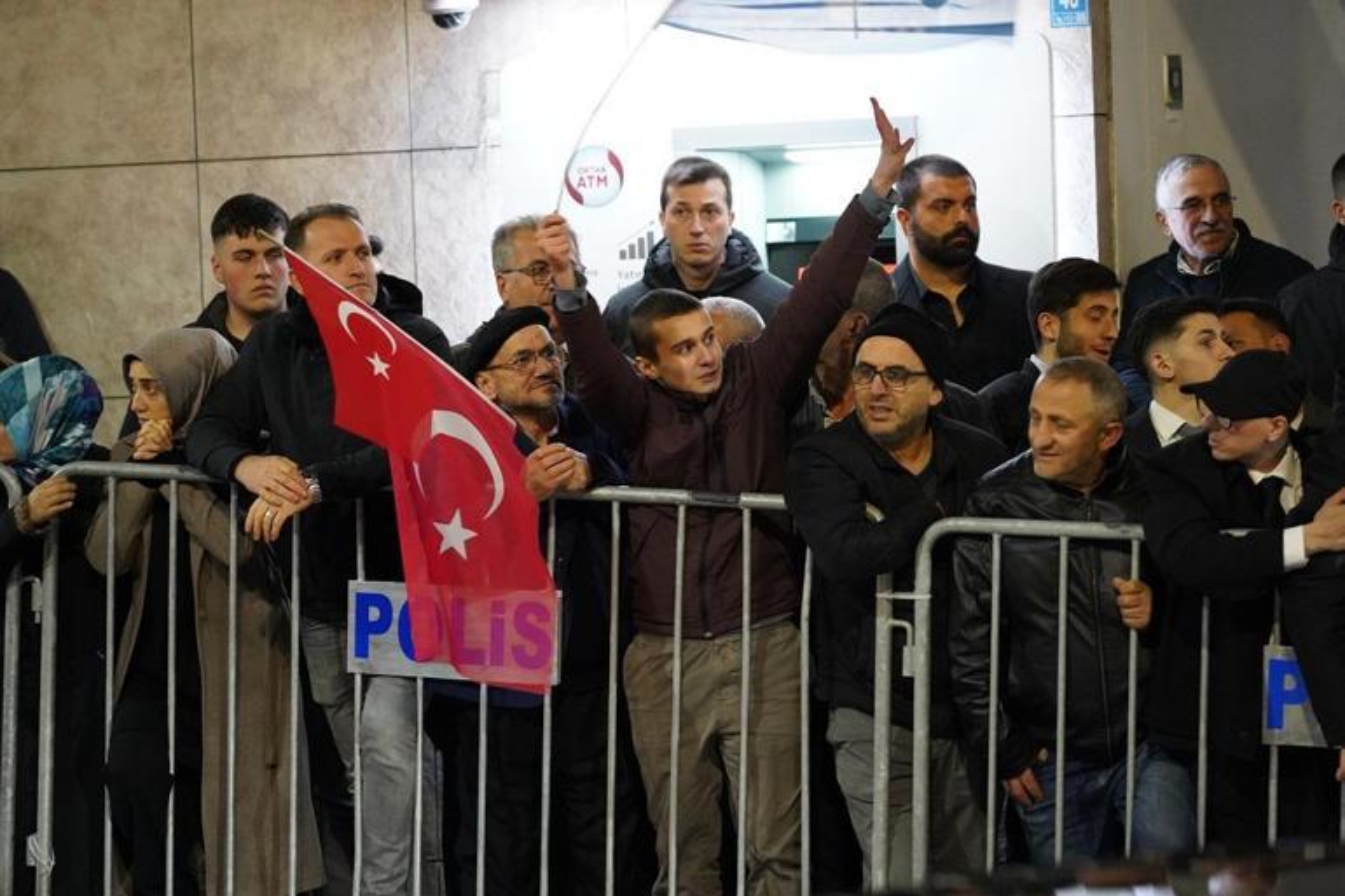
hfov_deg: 15.1
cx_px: 672
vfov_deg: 10.1
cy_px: 448
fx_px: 5057
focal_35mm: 135
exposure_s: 1/160
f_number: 3.2
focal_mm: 135.4
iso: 8000
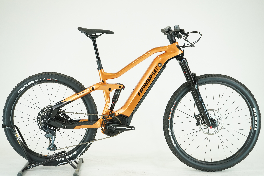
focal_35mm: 55
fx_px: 403
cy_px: 88
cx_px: 132
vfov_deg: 24.6
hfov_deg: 36.2
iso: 1600
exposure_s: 1/200
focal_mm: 55
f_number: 5.6
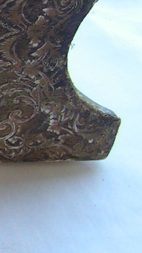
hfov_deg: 7.9
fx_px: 897
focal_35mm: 134
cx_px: -270
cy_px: 102
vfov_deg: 16.0
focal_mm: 6
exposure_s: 1/80
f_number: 3.2
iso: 64
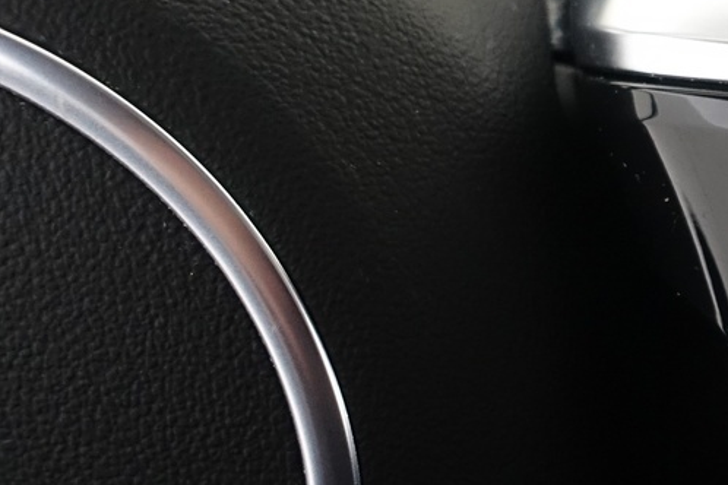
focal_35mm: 78
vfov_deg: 17.5
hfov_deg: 22.8
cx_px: 974
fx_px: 1577
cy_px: 305
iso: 1000
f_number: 2.5
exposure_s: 1/50
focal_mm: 8.8
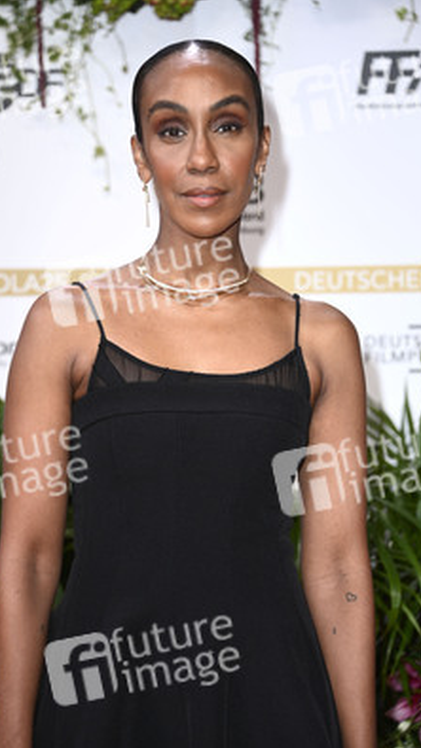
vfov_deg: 15.0
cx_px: 197
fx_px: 2840
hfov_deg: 8.5
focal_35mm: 143
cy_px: 377
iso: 500
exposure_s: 1/250
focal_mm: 135
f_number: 5.6
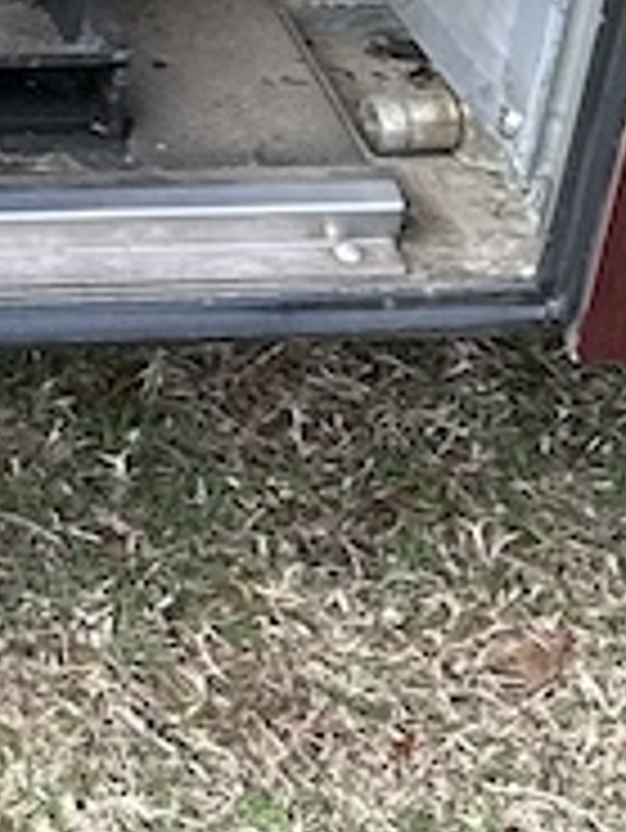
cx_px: -1279
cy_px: -380
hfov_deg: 7.1
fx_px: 4504
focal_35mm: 187
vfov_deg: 10.3
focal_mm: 5.7
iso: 50
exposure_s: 1/311
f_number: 1.5
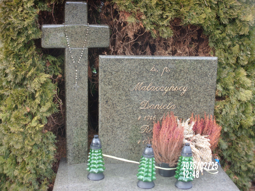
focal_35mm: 53
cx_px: 128
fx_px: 390
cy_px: 96
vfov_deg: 27.5
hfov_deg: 36.2
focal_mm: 9.5
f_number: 4.9
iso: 86
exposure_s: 1/34
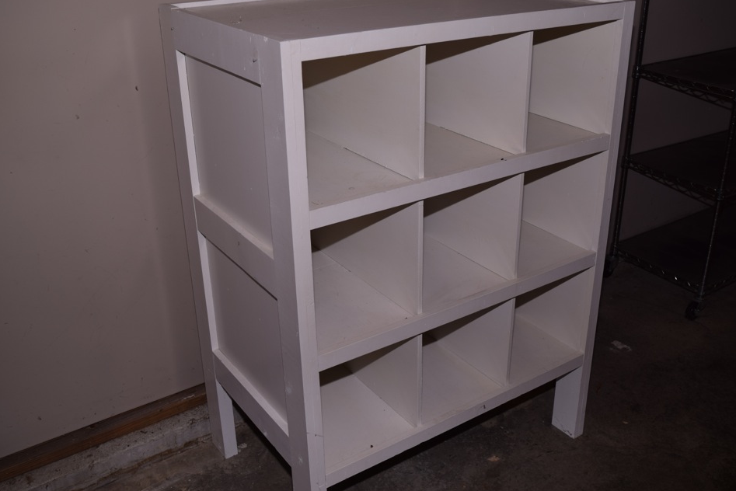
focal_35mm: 38
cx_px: 385
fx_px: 777
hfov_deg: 50.7
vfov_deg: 35.1
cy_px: 236
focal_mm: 24
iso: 100
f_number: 6.3
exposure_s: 1/60
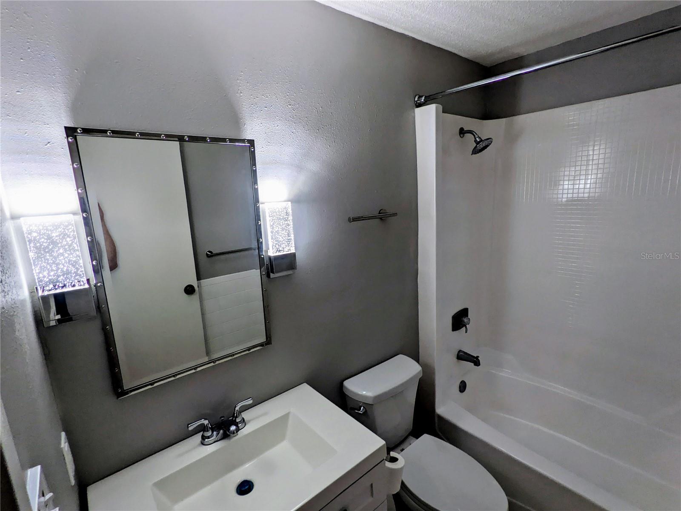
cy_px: 256
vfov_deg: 78.1
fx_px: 315
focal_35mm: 16
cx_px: 340
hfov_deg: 94.5
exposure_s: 1/60
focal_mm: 2.22
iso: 41
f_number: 2.2
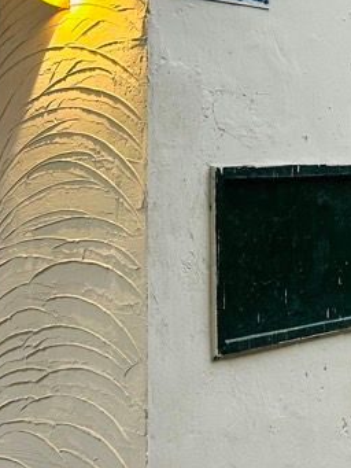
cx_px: 488
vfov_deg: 24.0
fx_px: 1054
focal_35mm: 78
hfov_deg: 17.4
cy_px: 8
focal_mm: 5.7
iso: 125
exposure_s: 1/117
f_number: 1.5
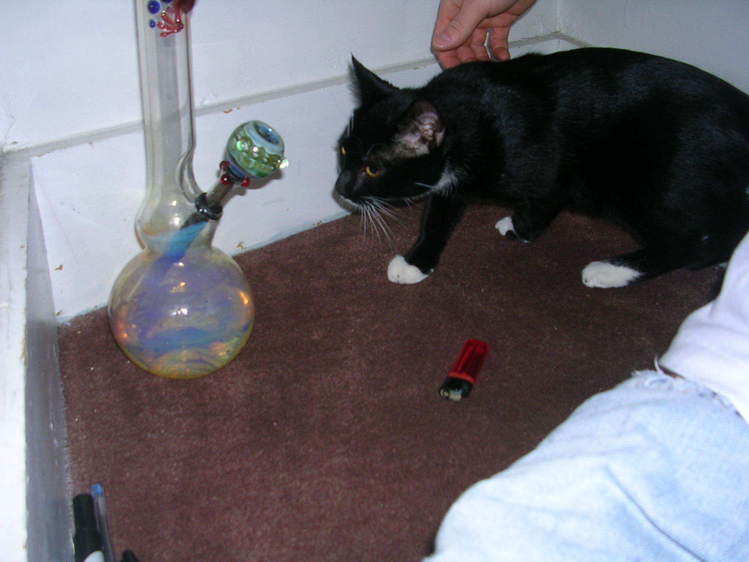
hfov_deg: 49.0
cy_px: 281
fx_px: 822
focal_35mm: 38
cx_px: 374
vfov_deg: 37.7
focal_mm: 5.8
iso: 50
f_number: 2.8
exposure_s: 1/60.1
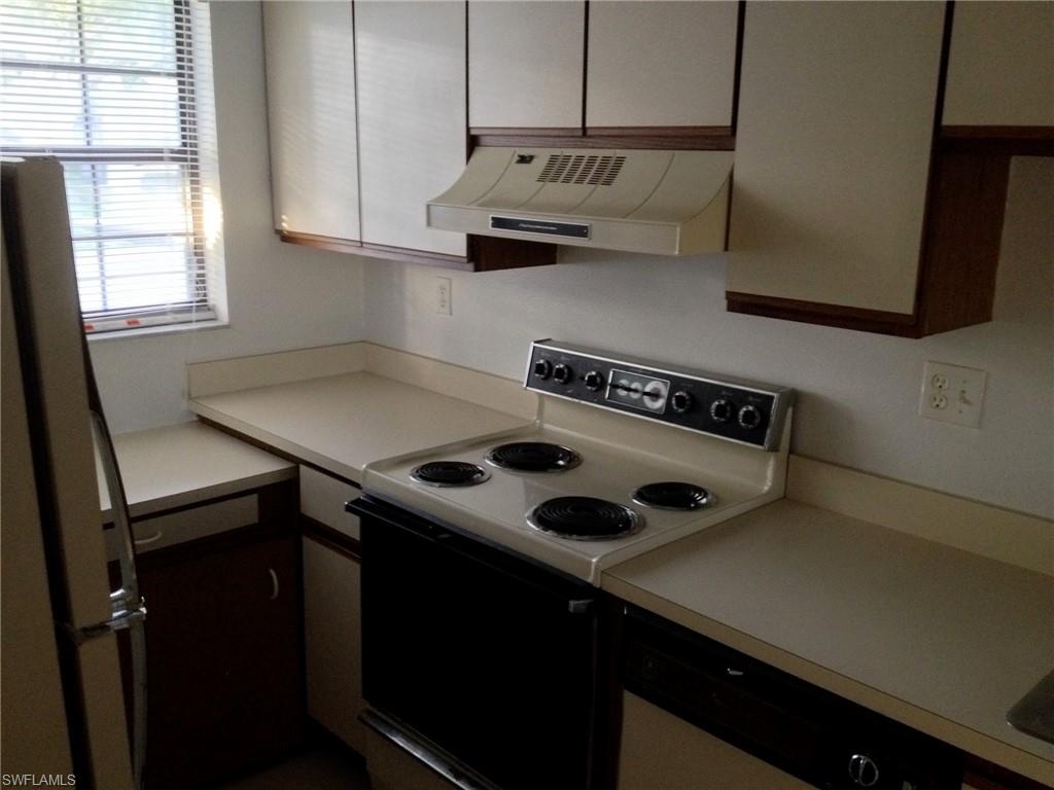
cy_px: 395
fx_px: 1066
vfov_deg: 40.7
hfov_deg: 52.6
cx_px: 527
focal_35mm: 35
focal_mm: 4.28
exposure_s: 1/17
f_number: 2.4
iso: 400
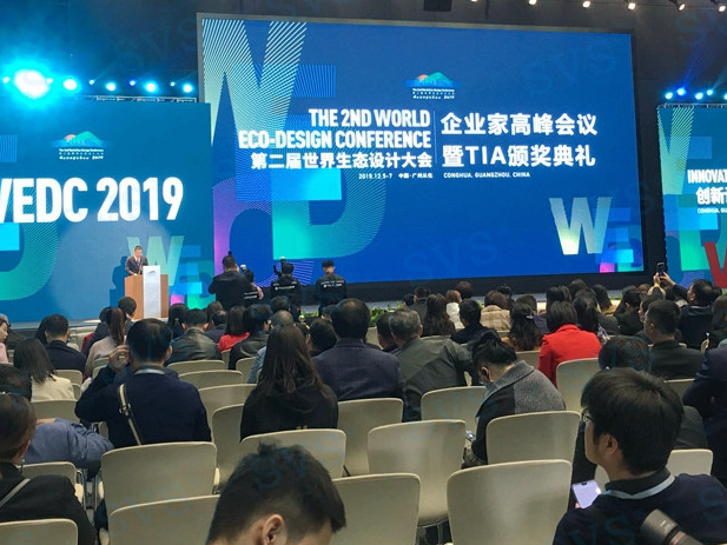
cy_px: 207
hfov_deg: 40.4
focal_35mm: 47
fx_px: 987
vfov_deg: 30.8
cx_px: 395
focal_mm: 4.15
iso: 40
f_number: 2.2
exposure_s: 1/17
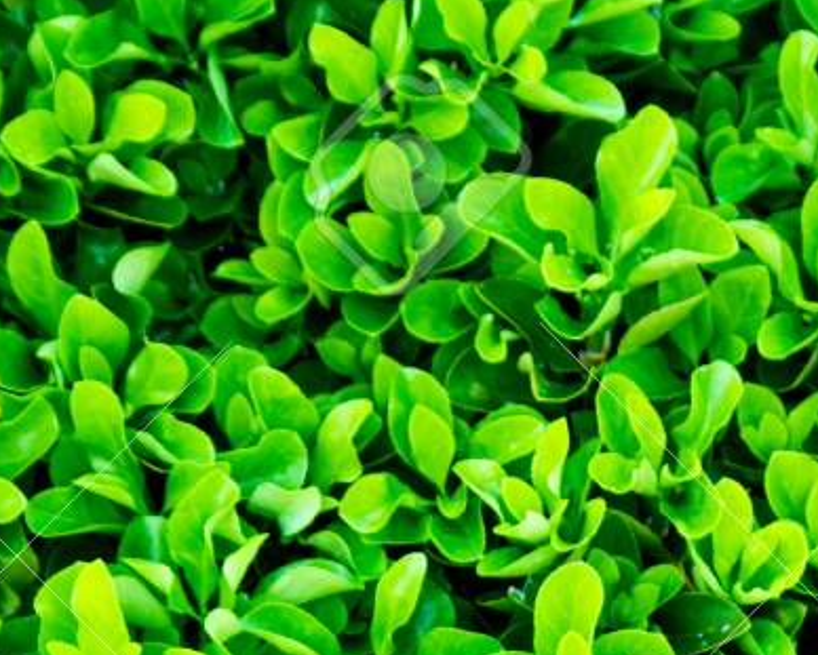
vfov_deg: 3.7
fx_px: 10030
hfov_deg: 4.7
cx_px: 791
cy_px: 867
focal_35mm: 414
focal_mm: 87.5
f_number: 4
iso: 200
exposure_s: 1/125
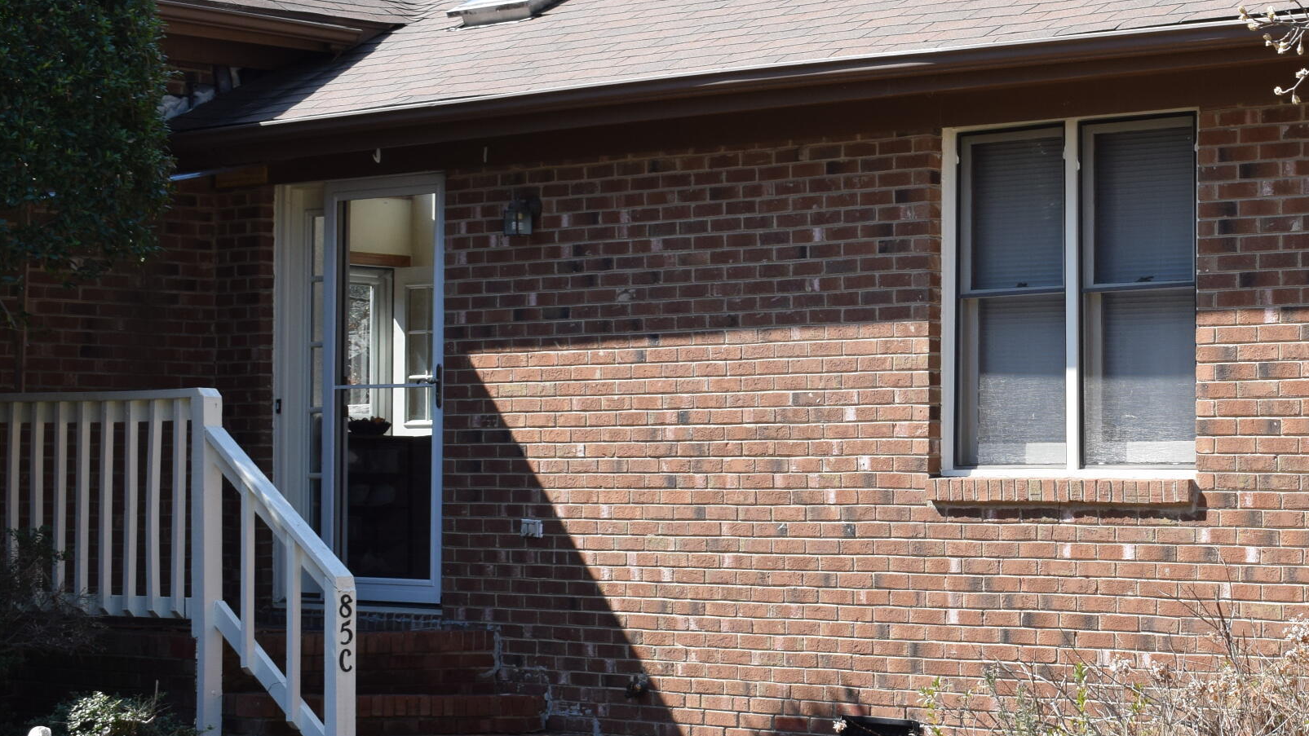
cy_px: 383
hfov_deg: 22.3
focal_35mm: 94
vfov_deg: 12.9
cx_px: 1117
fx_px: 3263
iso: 250
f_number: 8
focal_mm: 32
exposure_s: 1/250
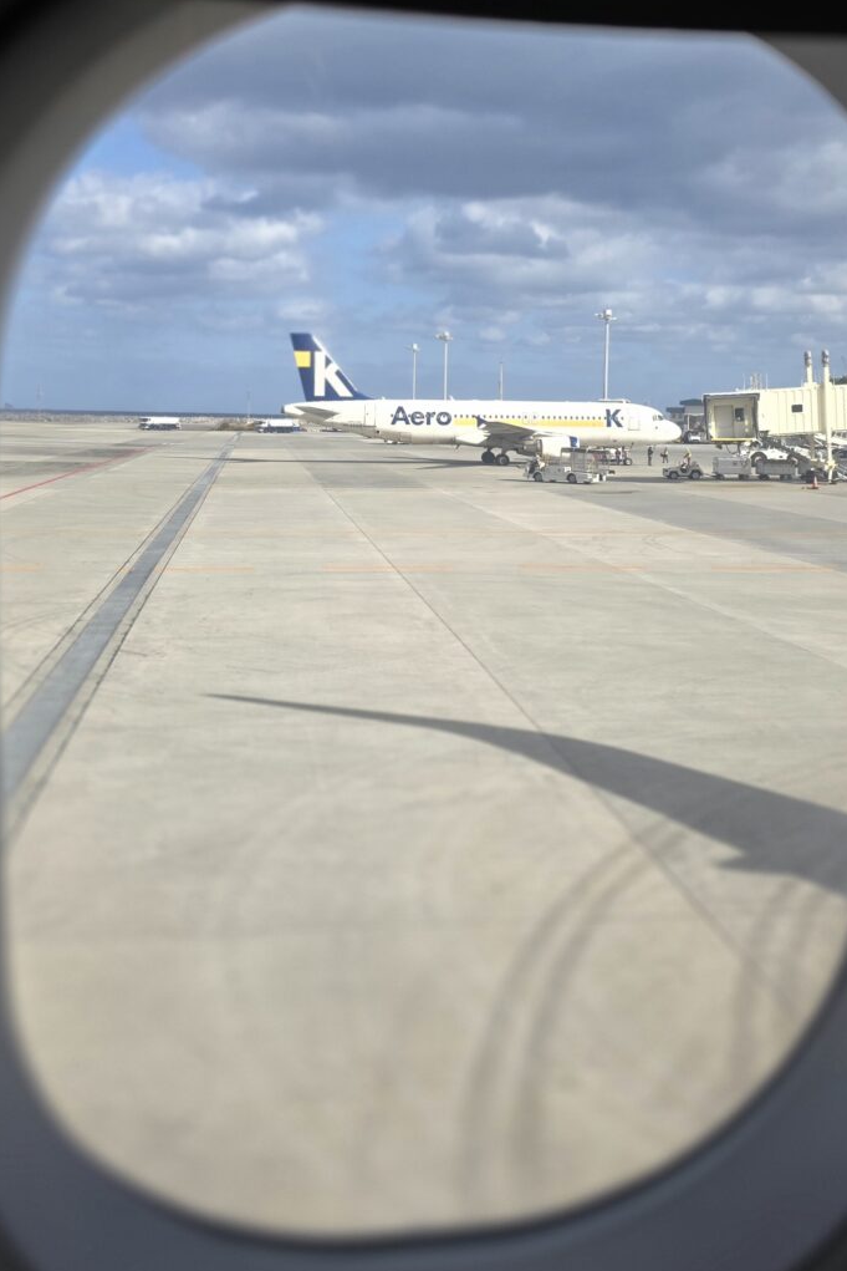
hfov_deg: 33.4
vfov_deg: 47.8
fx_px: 1411
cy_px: 450
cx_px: 433
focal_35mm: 40
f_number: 1.7
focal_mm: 6.3
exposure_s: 1/2500
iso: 40
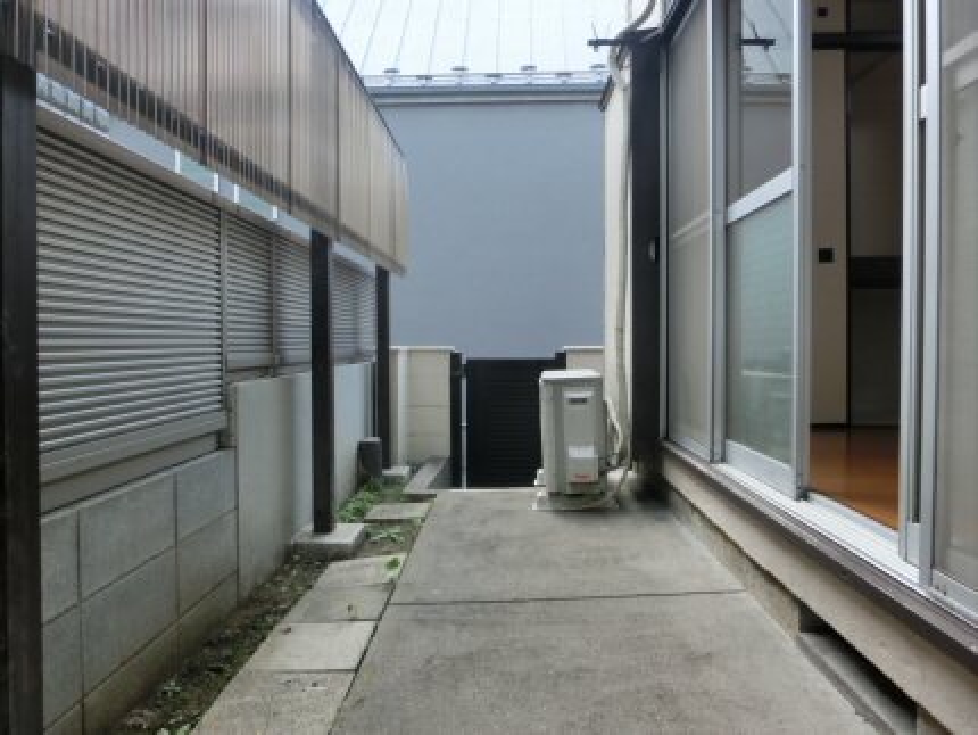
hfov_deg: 71.6
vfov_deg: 56.9
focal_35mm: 24
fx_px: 678
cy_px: 368
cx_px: 489
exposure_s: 1/160
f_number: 3
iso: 80
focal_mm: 4.24
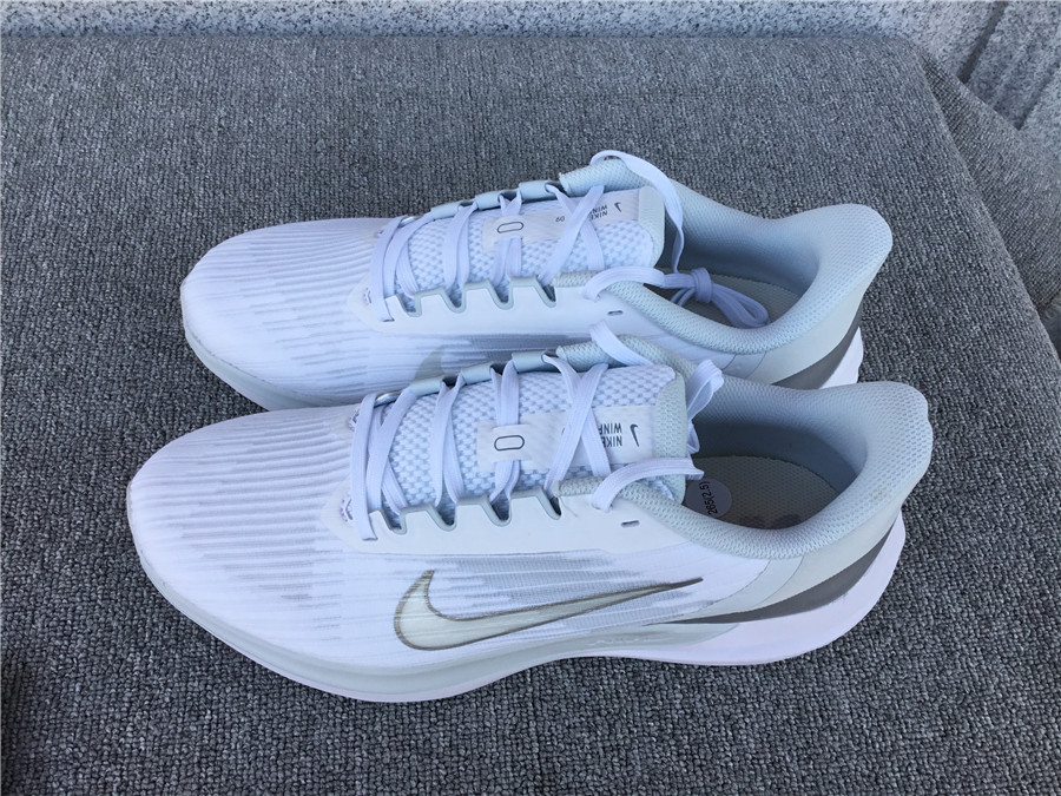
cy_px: 398
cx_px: 530
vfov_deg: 45.4
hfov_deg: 58.4
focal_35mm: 31
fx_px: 950
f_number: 2.4
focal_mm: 3.3
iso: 25
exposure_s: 1/143
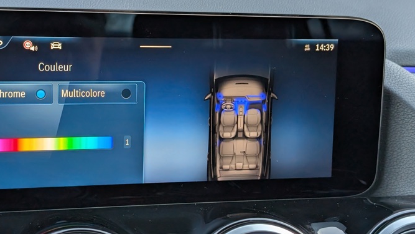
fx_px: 704
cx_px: 174
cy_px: 122
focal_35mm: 64
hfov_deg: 32.8
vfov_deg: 18.8
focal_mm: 6.9
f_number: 1.68
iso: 188
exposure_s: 1/324
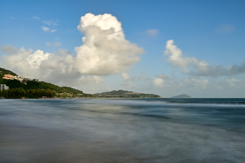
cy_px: 82
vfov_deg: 41.7
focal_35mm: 32
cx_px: 122
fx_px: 214
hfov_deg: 59.5
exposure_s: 8
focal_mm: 31.5
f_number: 16
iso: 100
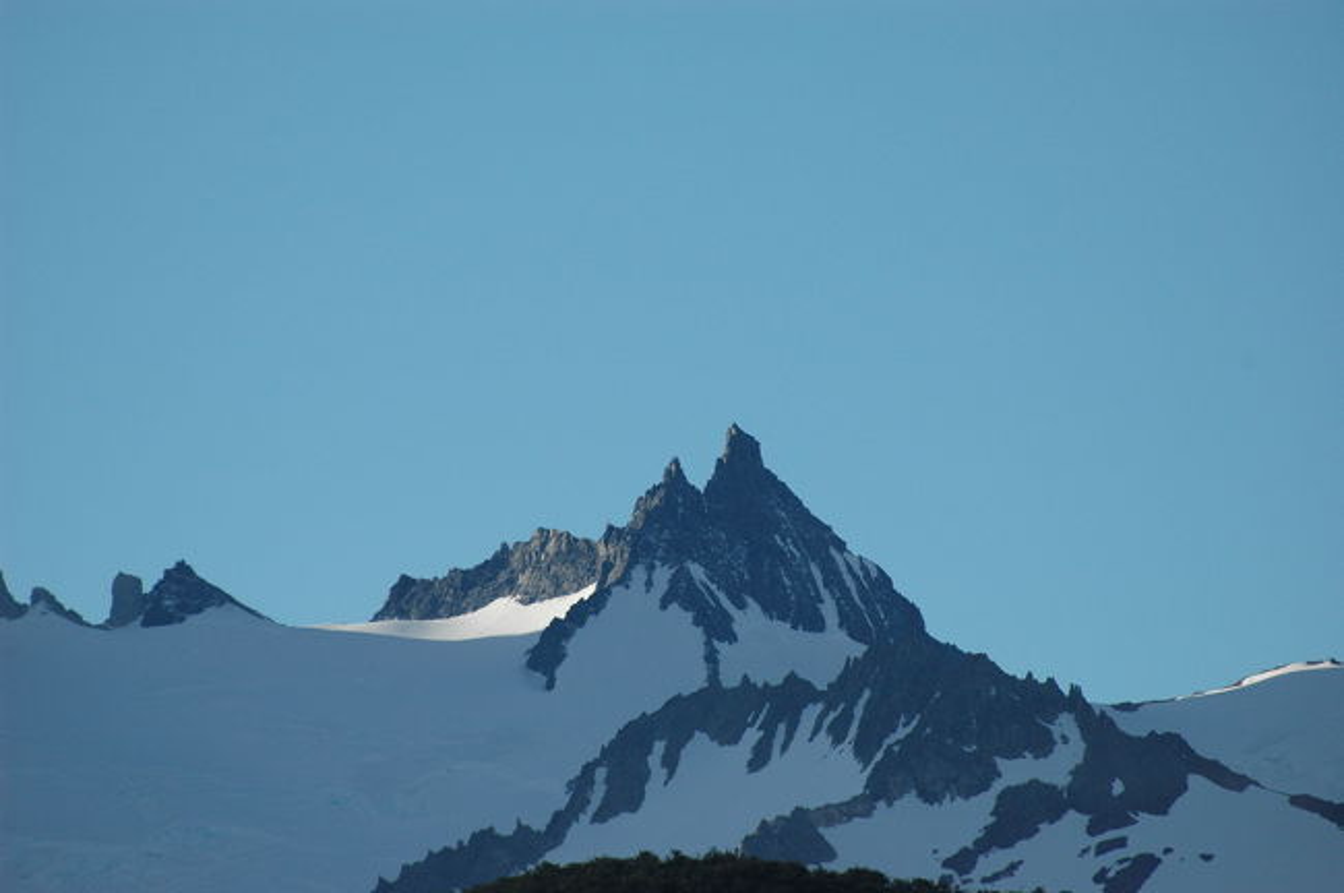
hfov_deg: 4.6
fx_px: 16783
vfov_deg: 3.0
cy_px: 446
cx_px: 672
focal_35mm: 450
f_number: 6.3
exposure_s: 1/2500
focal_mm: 300
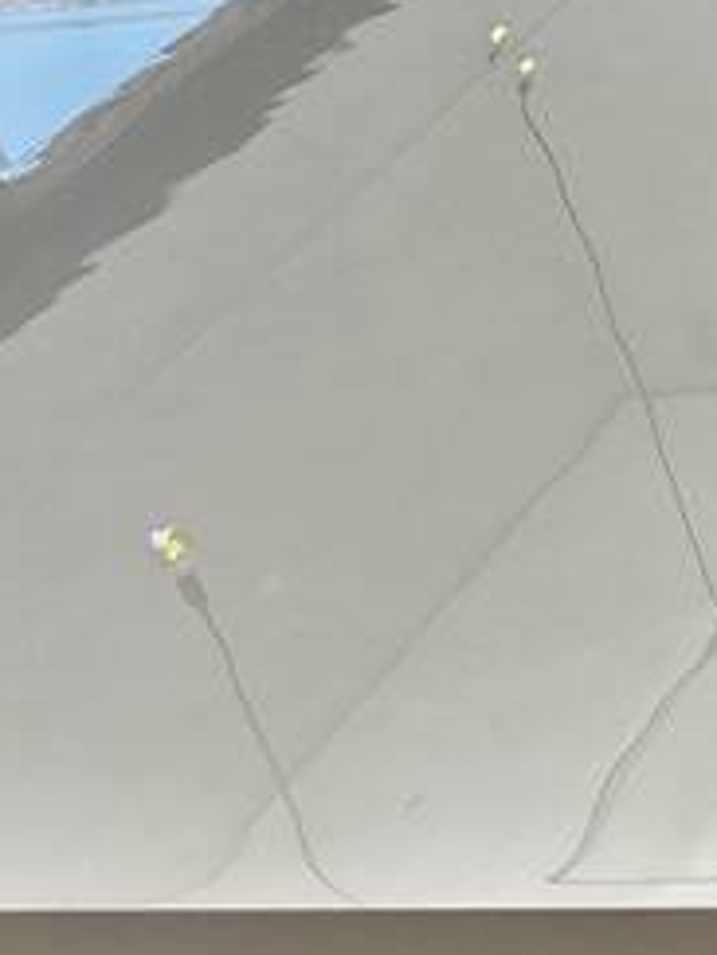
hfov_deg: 11.3
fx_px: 3176
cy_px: 309
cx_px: 1575
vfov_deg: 17.1
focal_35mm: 115
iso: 50
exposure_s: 1/597
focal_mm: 5.7
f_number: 1.5
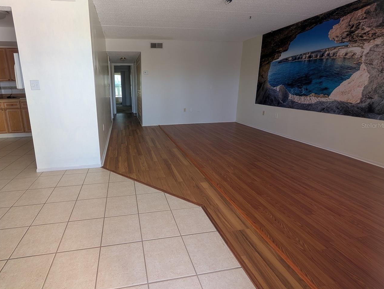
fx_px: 167
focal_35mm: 15
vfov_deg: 81.5
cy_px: 126
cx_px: 150
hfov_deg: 96.5
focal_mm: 2.02
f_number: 1.7
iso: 51
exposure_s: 1/69.8
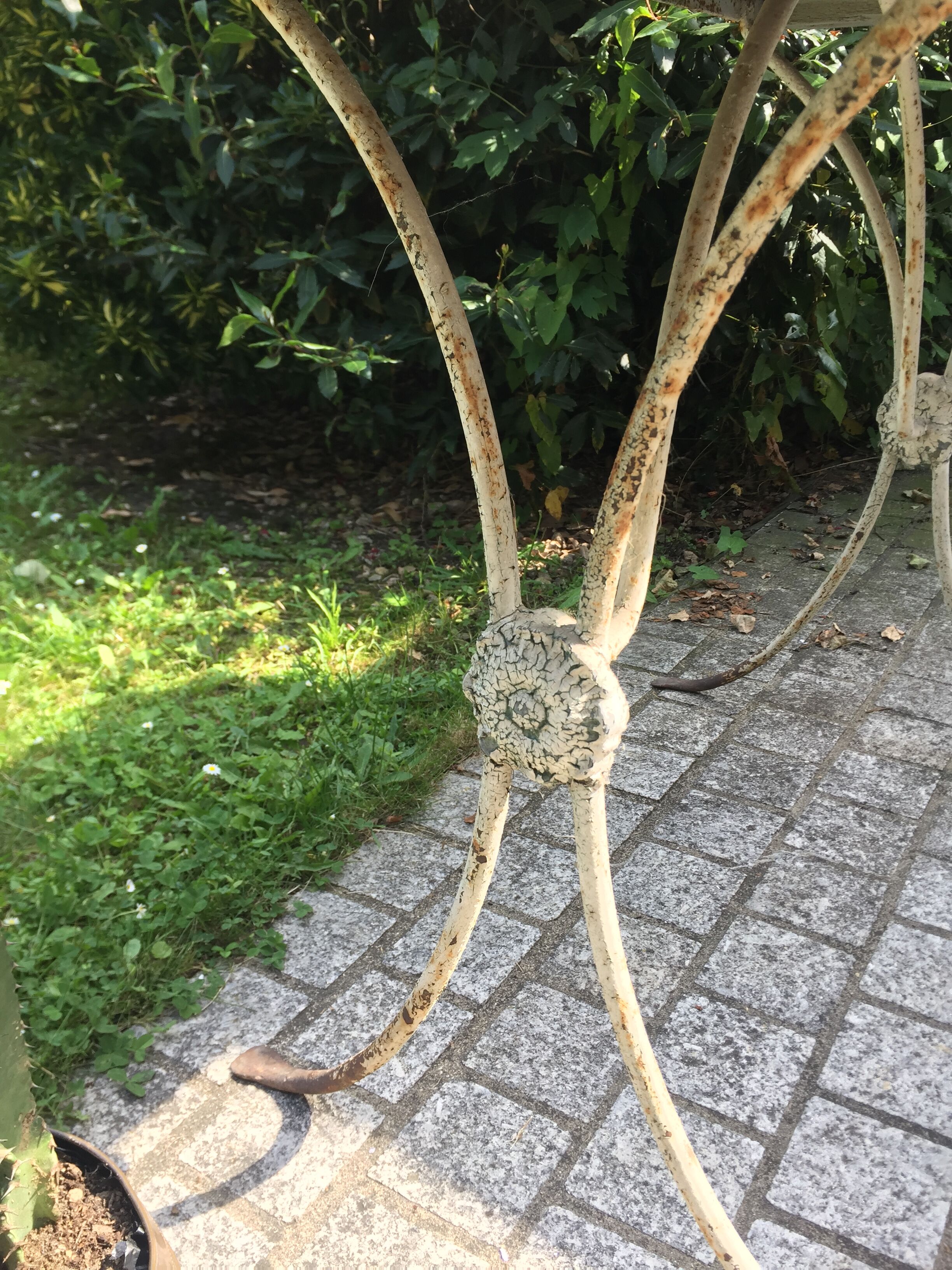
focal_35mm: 29
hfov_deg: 48.2
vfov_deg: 61.7
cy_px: 635
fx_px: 1063
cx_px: 476
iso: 32
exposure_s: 1/118
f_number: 2.2
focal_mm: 4.15
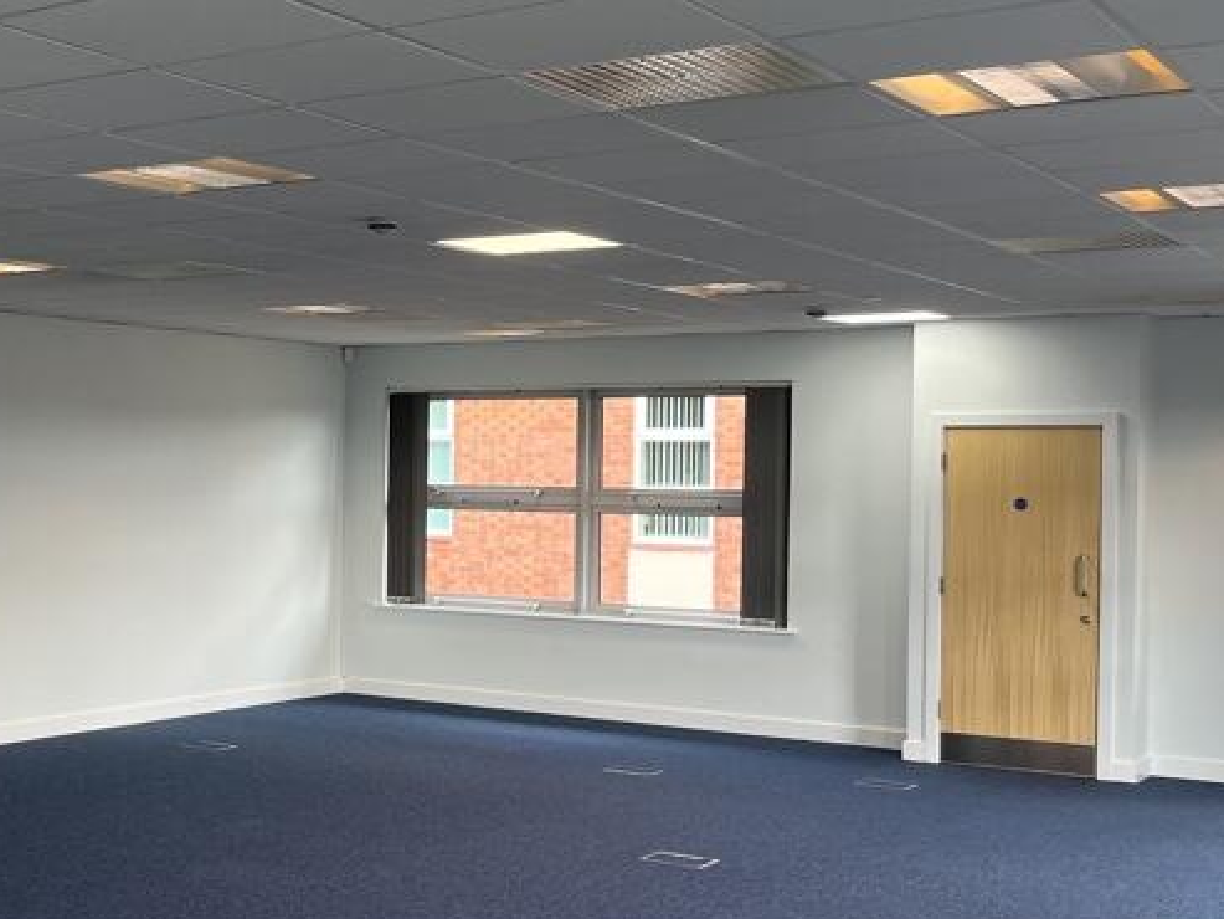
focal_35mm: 54
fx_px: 1910
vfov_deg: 27.0
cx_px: -32
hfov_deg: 32.4
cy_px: 477
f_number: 1.6
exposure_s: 1/100
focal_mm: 5.1
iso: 50
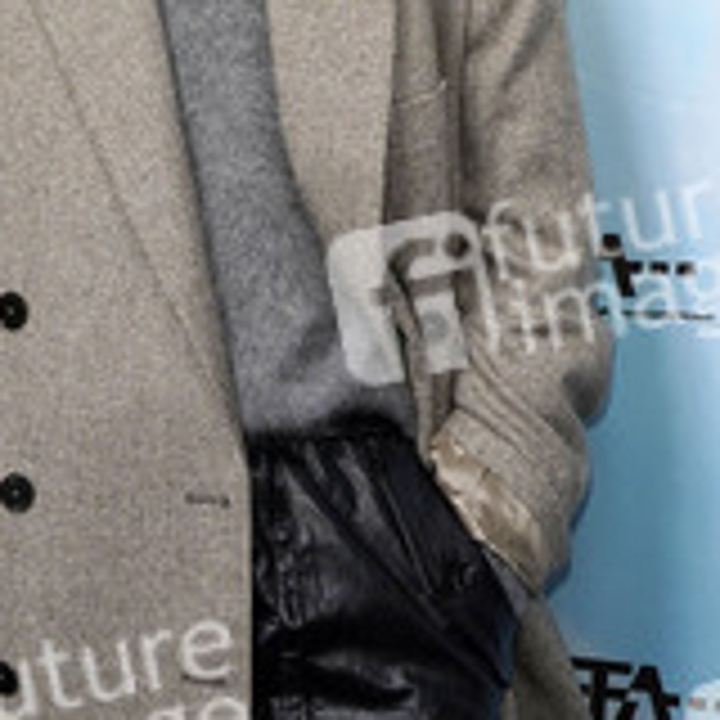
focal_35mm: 85
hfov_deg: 20.2
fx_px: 2000
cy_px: 54
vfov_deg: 20.0
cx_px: 148
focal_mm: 40
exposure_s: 1/250
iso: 640
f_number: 4
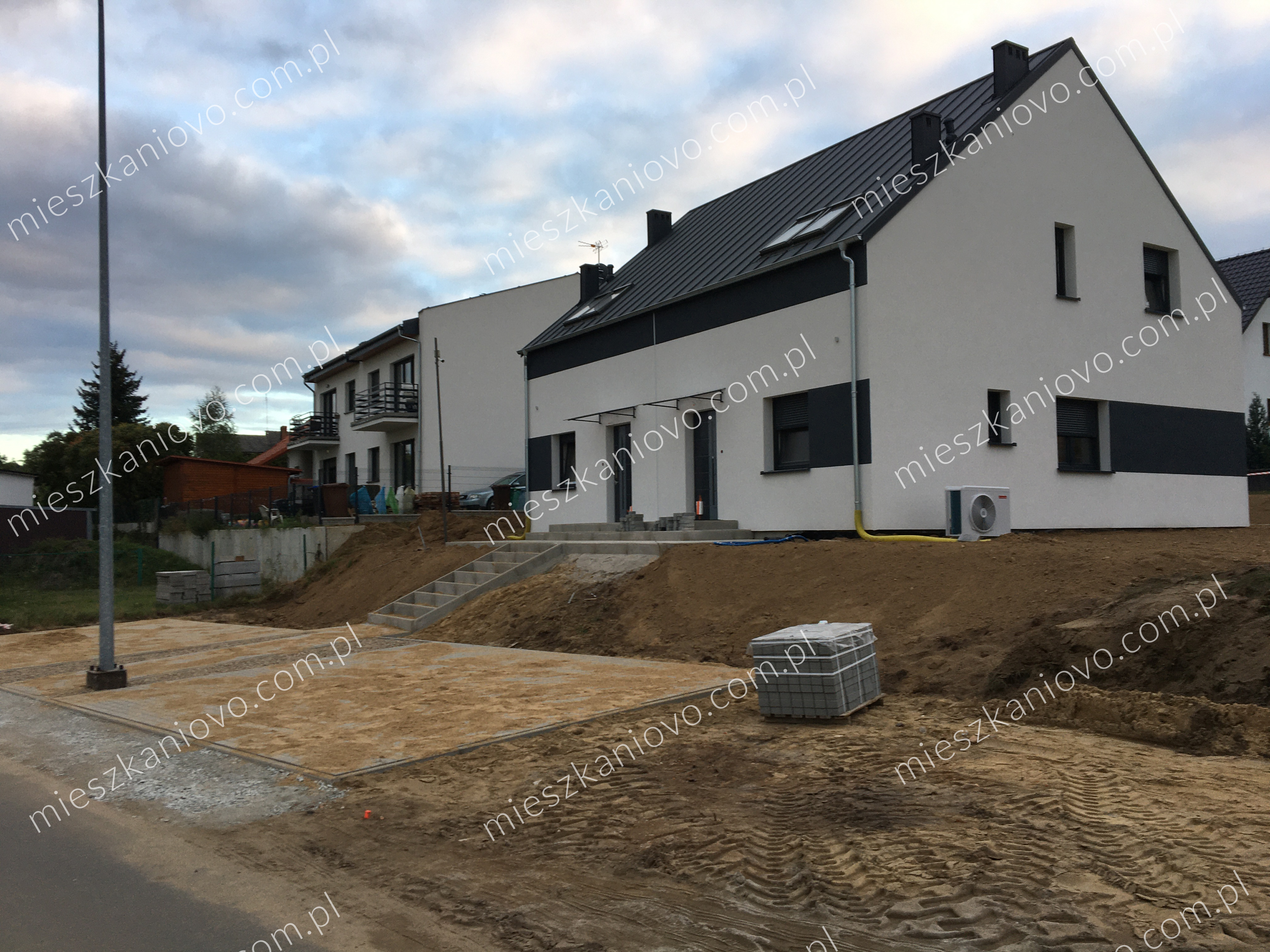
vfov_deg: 48.2
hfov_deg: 61.7
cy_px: 476
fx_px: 1064
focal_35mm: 29
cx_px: 635
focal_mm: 4.15
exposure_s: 1/103
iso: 25
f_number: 2.2
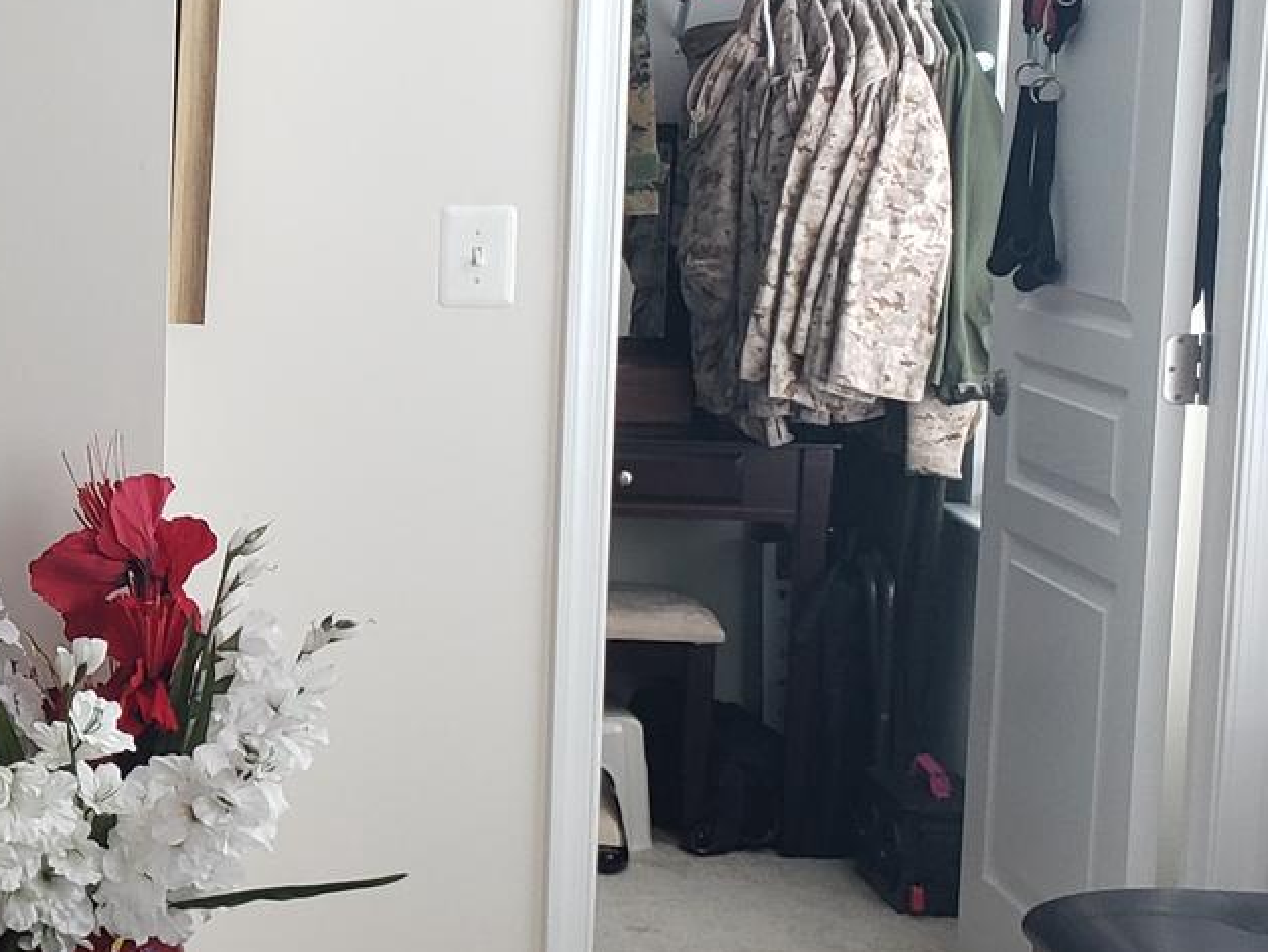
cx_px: -642
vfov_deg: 17.3
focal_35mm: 85
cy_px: 300
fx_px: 3115
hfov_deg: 19.9
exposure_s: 1/60
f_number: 2.4
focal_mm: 4.3
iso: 80
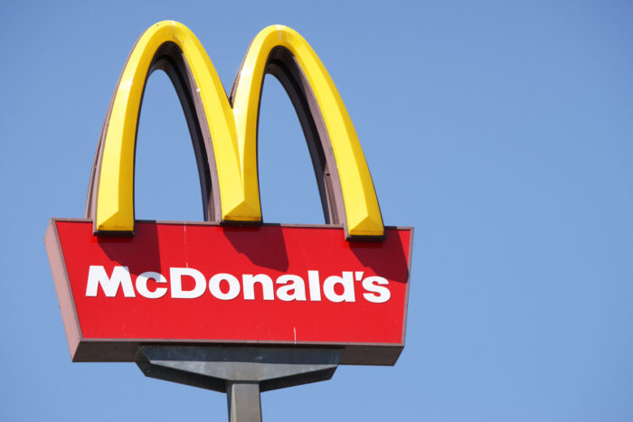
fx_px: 3517
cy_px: 211
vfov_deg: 6.9
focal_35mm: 200
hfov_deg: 10.3
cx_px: 316
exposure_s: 1/250
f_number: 8
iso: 100
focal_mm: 200
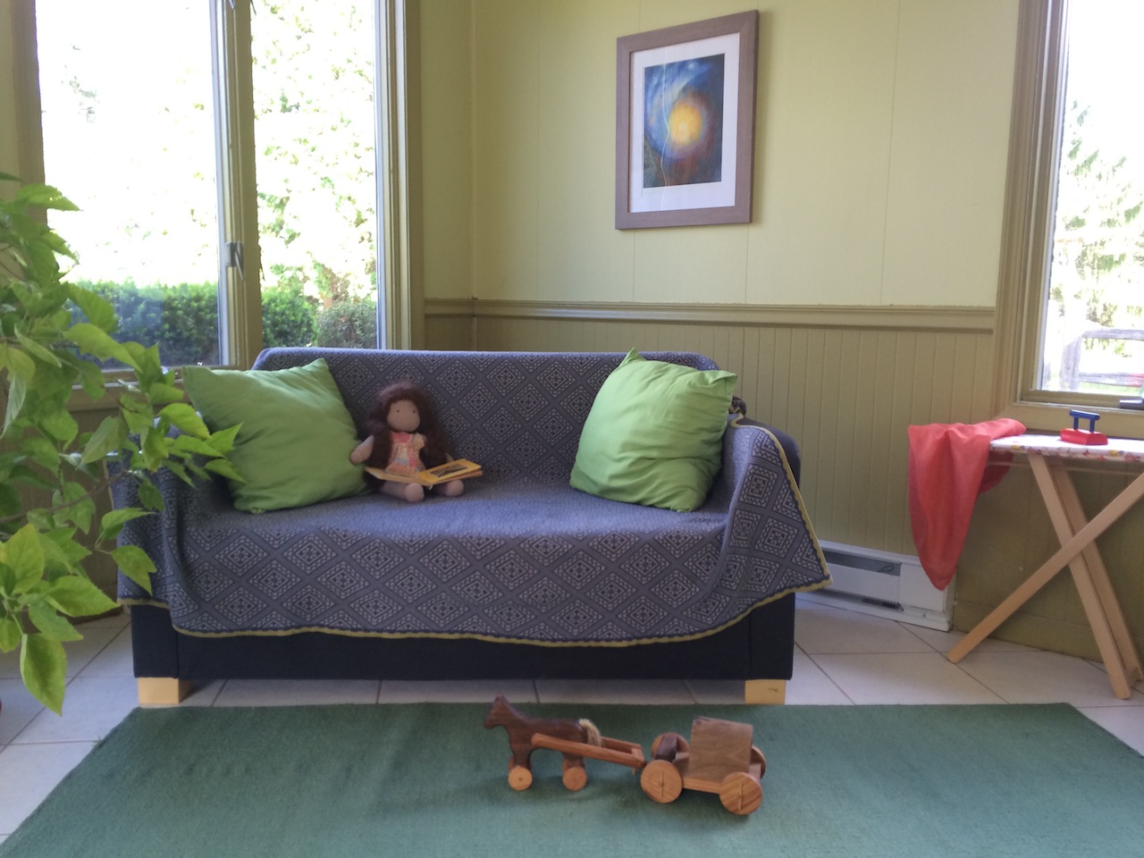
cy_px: 429
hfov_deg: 61.7
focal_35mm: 29
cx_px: 572
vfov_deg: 48.2
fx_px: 958
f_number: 2.2
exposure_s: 1/40
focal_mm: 4.15
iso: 40
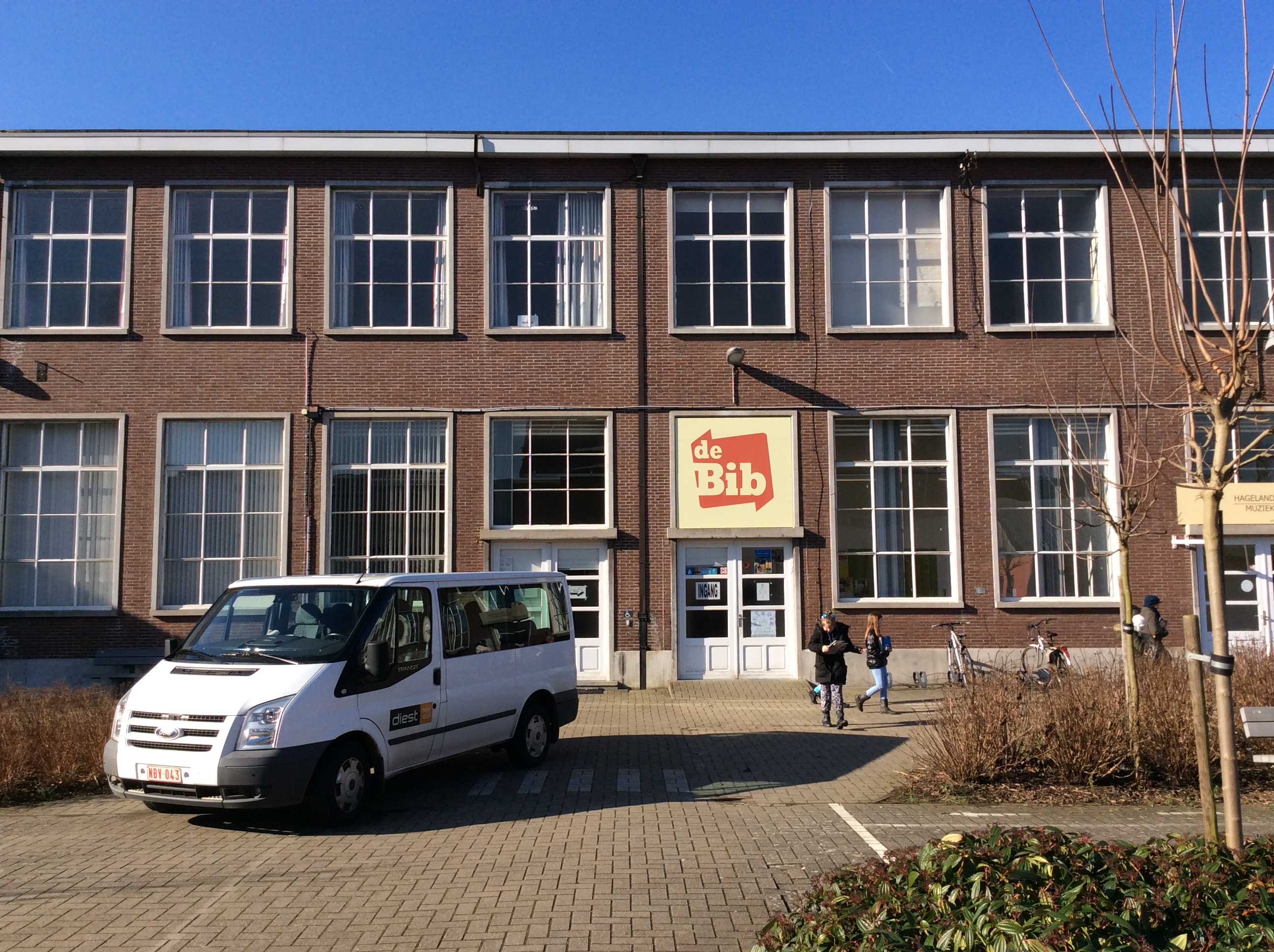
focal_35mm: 32
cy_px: 476
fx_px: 1176
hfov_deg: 56.9
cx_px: 637
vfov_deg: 44.1
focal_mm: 3.3
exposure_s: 1/986
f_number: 2.4
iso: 32
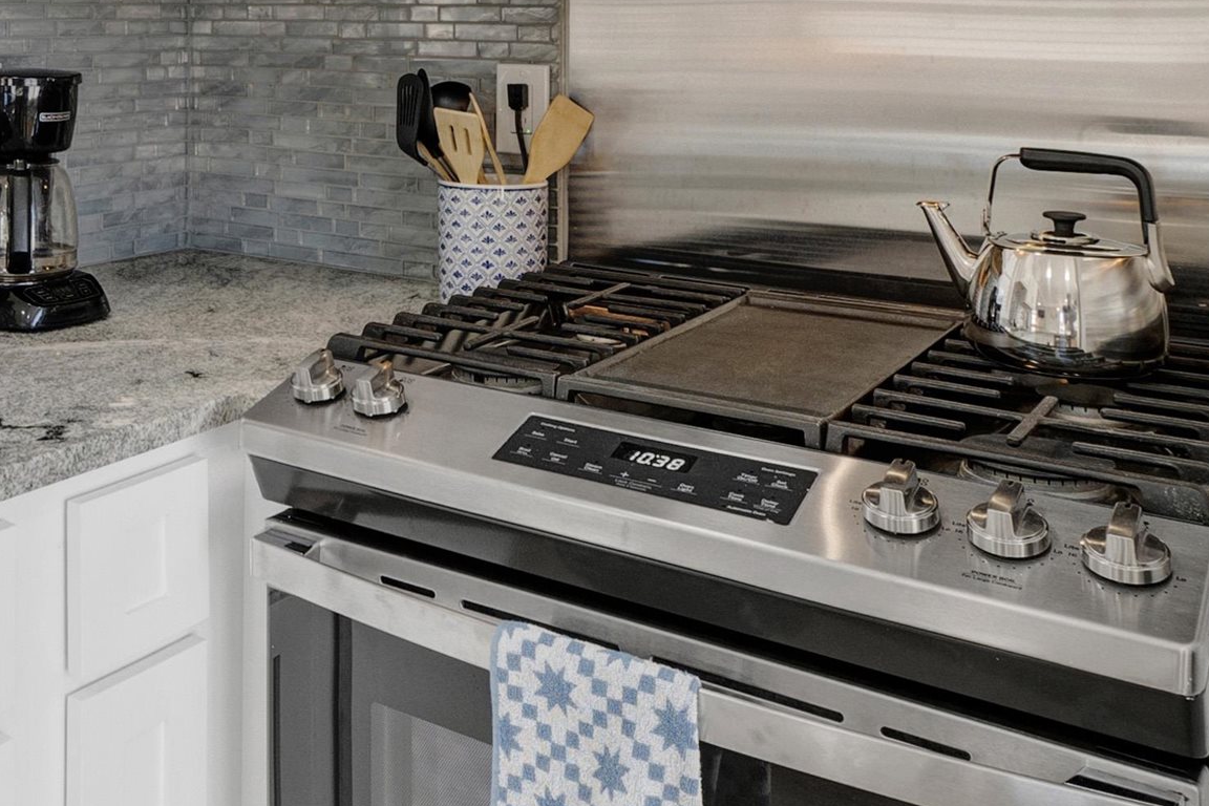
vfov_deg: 31.4
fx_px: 1343
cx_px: 183
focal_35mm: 40
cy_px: 37
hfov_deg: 45.1
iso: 500
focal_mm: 10
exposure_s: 1/50
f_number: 7.1
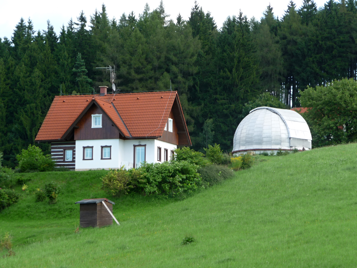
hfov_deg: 15.4
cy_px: 134
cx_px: 178
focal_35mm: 128
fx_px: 1320
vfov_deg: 11.6
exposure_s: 1/100
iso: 100
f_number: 4.7
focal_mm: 21.8
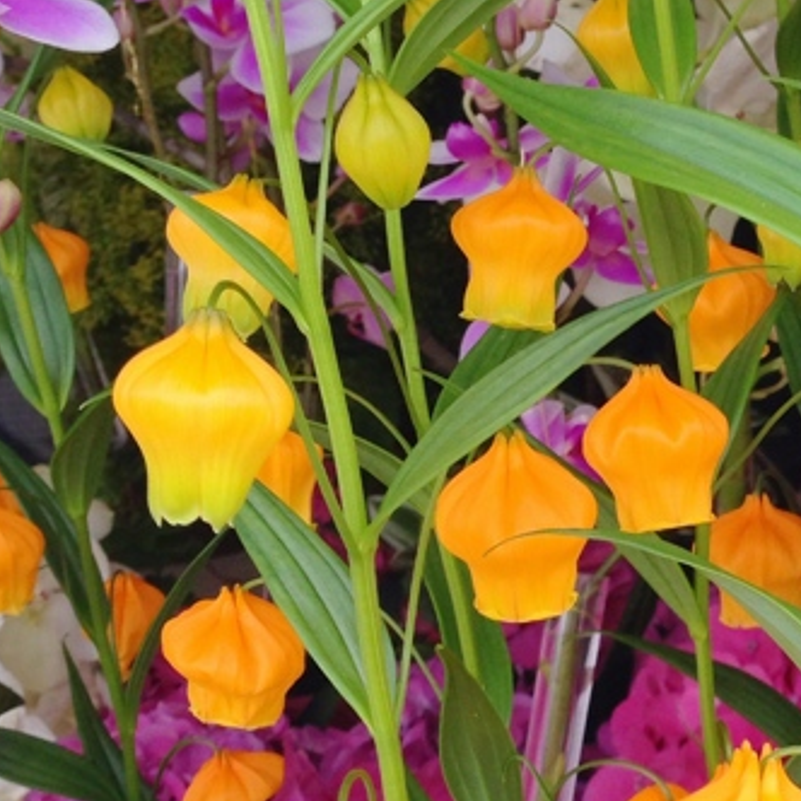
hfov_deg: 18.9
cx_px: 738
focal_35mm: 90
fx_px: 2356
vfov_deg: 19.2
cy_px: 533
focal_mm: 4.12
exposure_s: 1/120
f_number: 2.4
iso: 64
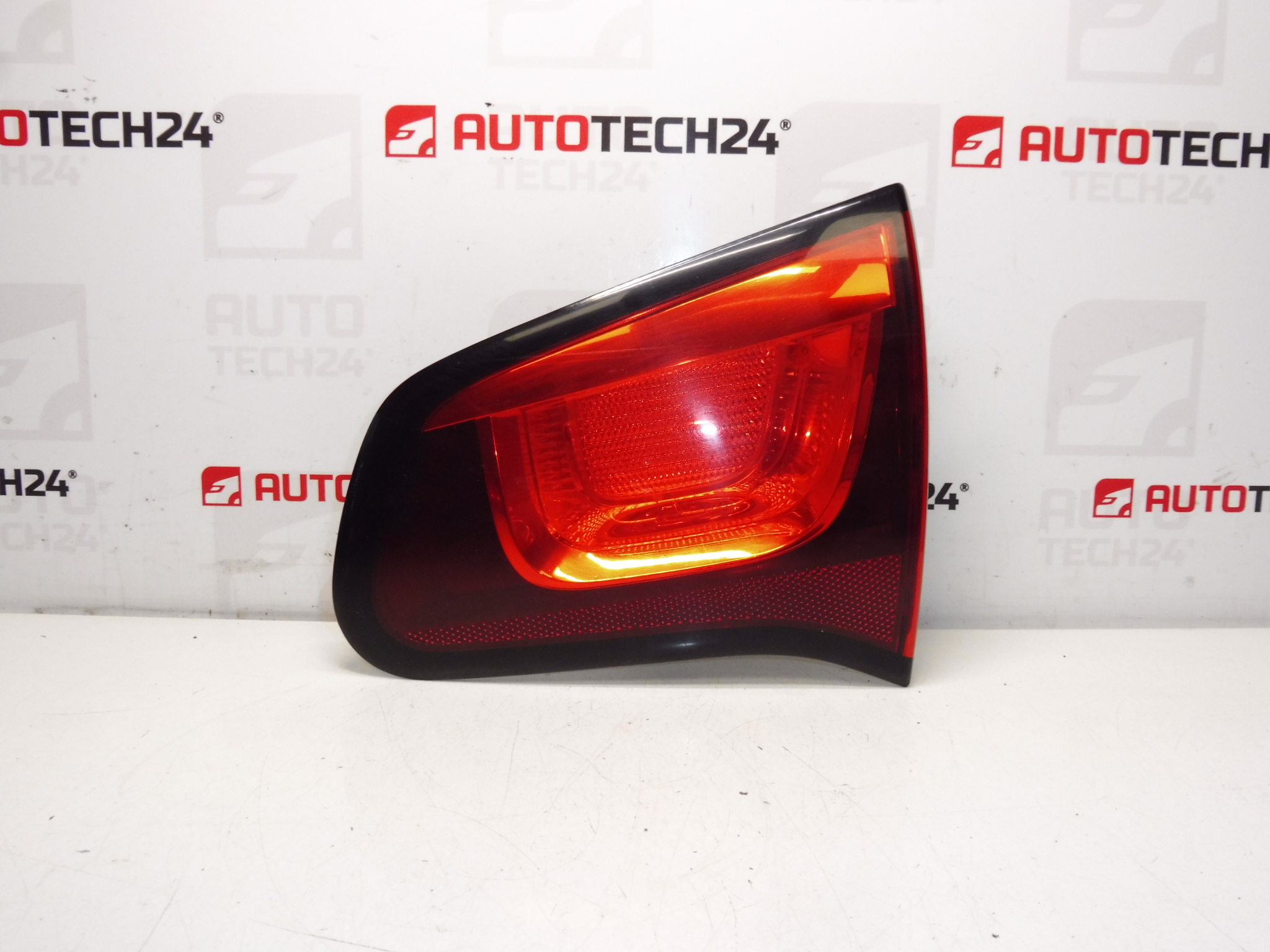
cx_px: 635
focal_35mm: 30
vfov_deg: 46.8
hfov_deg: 60.0
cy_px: 476
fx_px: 1101
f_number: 4.5
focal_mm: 5.4
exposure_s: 1/60
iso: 200
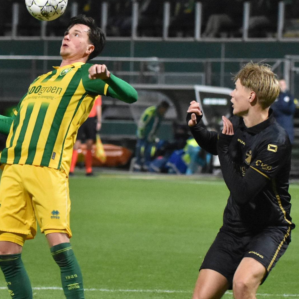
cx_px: 48
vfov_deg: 7.4
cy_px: 124
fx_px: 2306
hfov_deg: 7.4
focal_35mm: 236
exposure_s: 1/640
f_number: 2.8
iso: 3200
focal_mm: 102
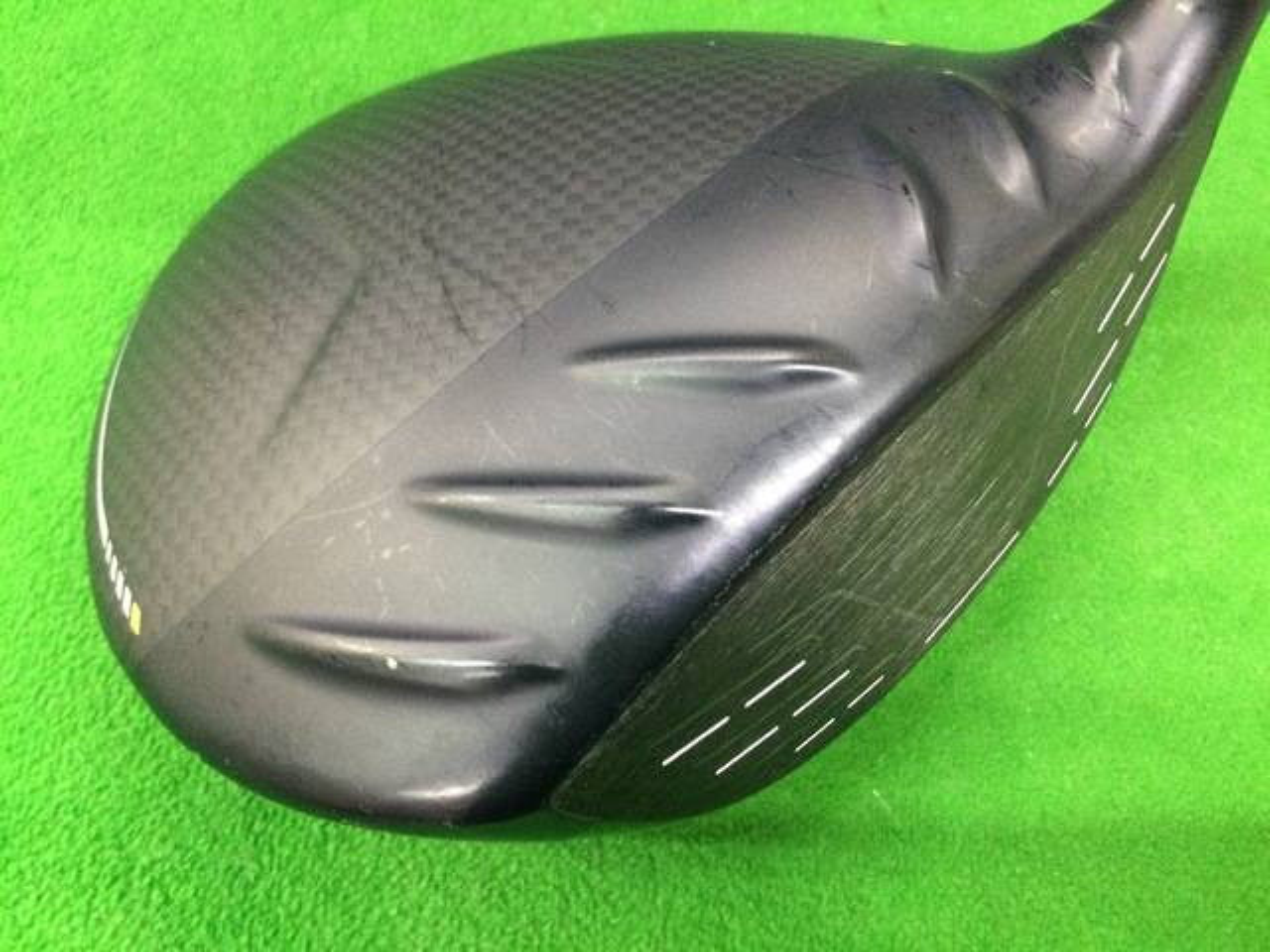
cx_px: 635
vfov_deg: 45.4
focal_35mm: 31
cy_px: 476
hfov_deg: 58.4
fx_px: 1137
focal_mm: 3.3
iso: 200
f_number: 2.4
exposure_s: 1/17
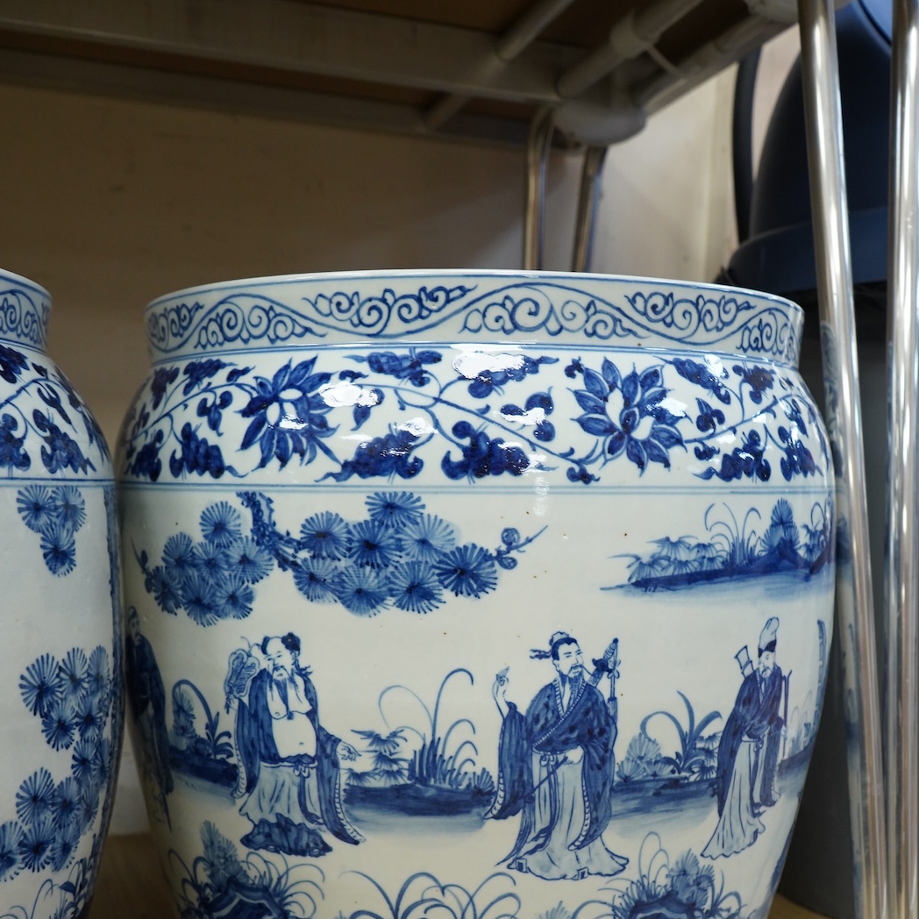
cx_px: 470
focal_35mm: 39
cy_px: 666
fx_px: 1171
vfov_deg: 41.8
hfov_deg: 42.8
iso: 2500
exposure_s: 1/100
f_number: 6.3
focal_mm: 28
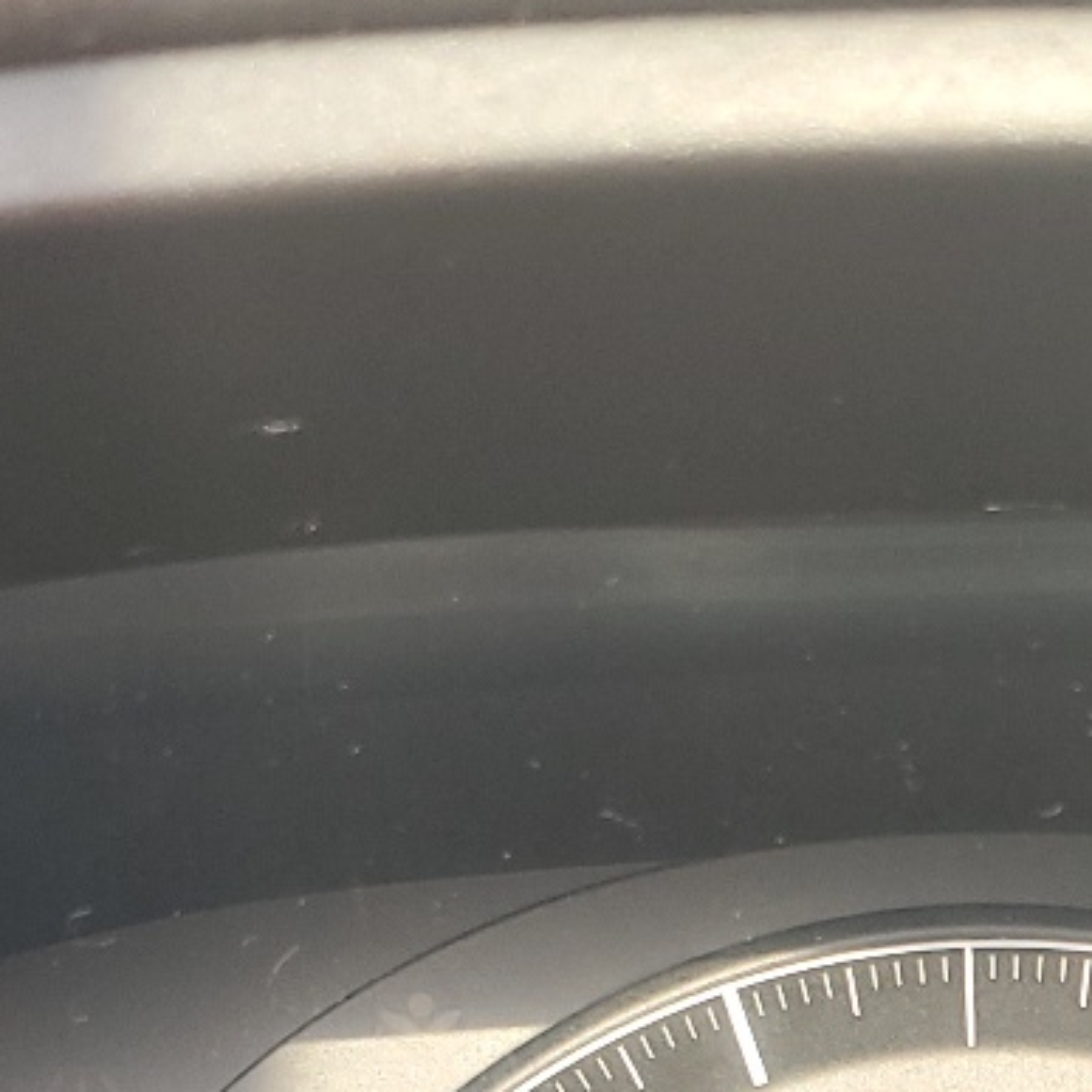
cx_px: 1132
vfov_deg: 16.6
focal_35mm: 95
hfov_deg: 17.8
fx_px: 3391
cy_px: 1639
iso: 65
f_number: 1.5
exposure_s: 1/120
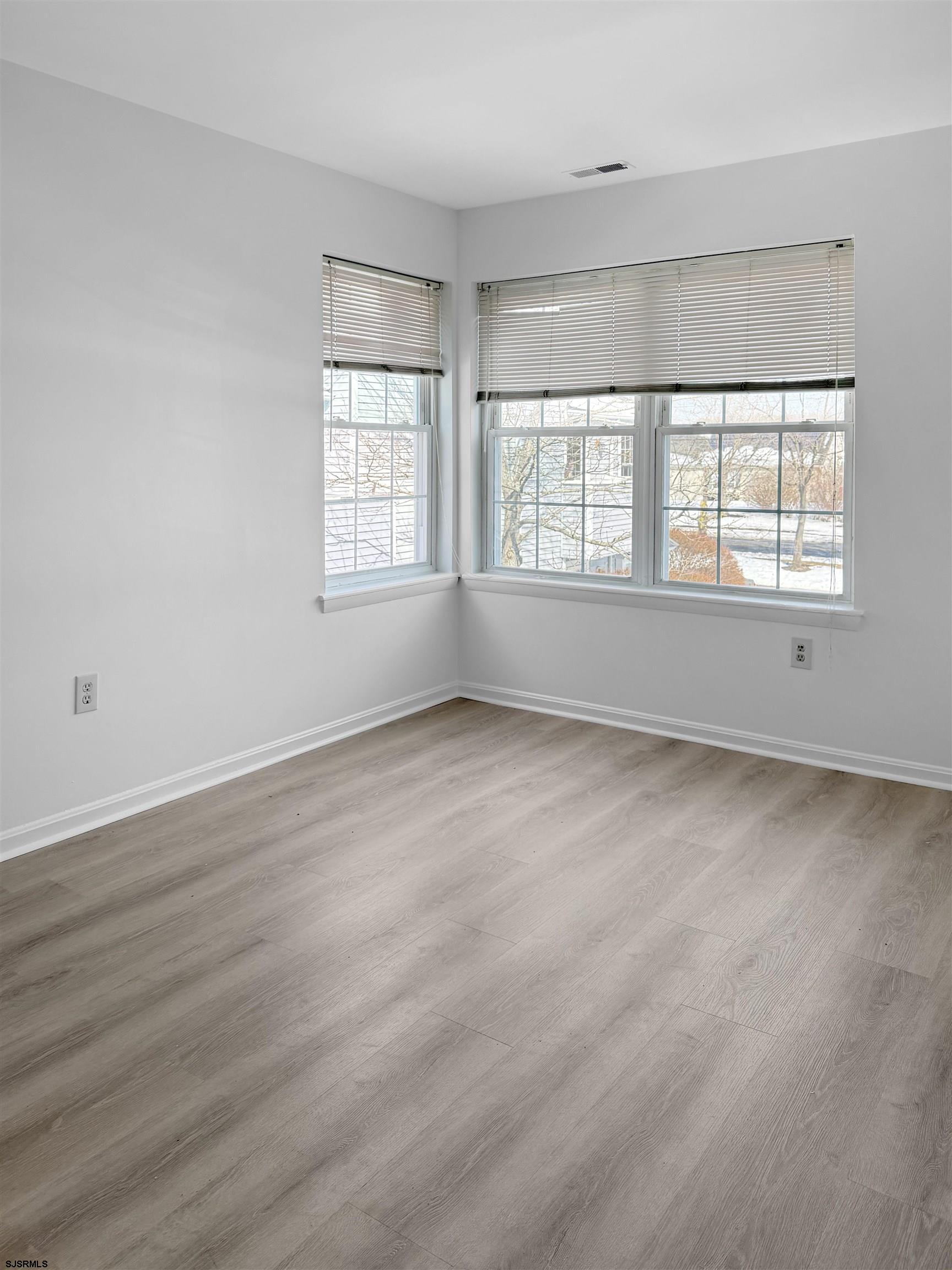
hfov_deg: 56.8
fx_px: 880
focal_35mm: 24
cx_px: 476
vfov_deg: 71.6
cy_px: 635
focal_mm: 6.76
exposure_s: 1/403
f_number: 1.78
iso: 100
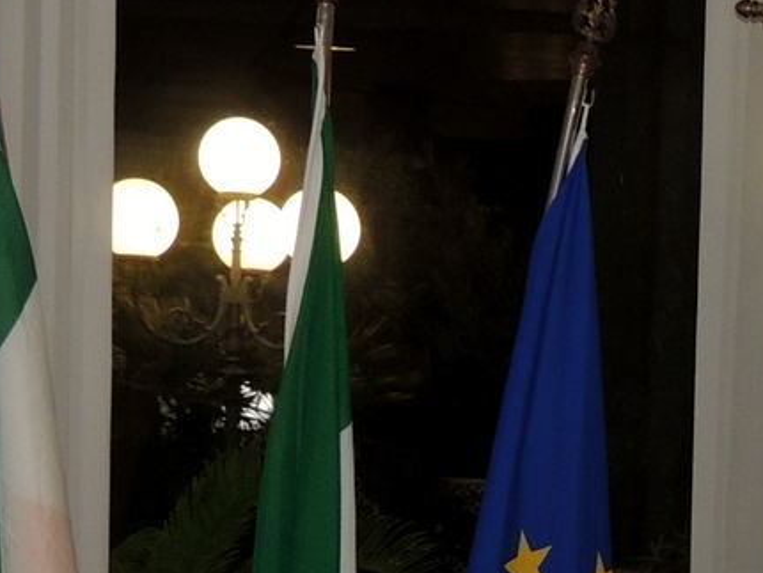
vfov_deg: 9.1
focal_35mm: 160
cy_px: 818
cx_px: 864
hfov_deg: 12.1
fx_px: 3529
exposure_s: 1/30
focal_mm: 7.6
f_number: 3.4
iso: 220
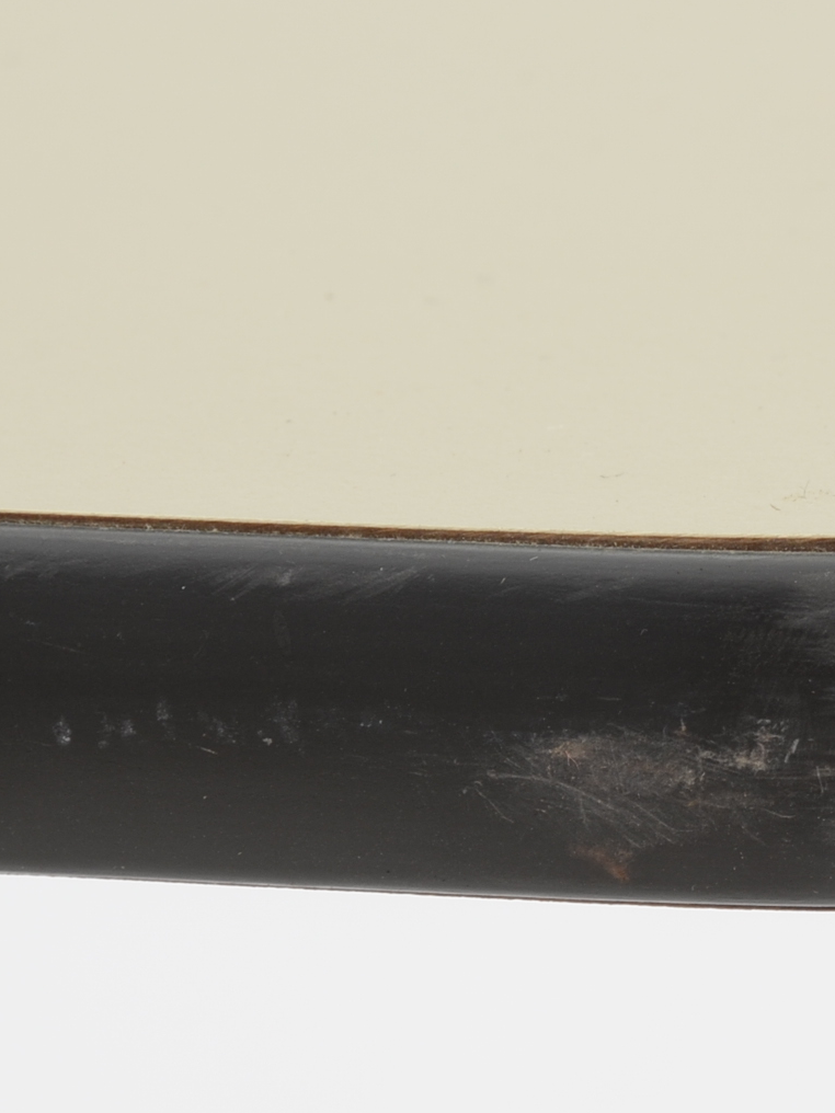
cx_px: 604
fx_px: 11000
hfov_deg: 4.3
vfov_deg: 5.8
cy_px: 722
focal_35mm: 342
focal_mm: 98
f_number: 11
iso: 200
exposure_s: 1/125
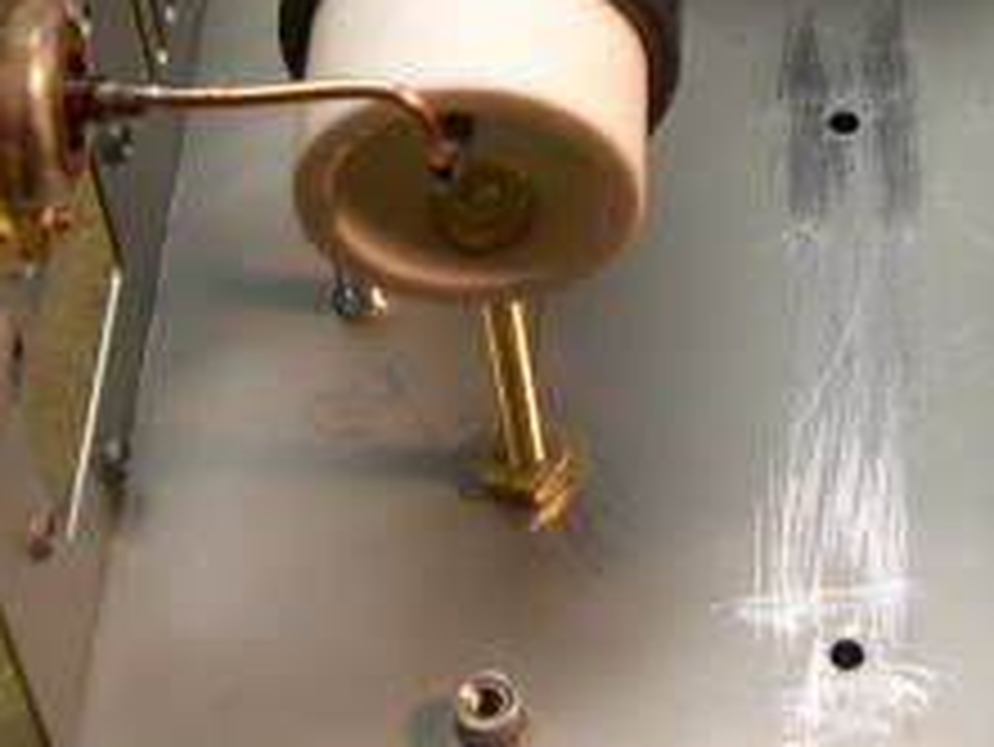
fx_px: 3160
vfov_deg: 13.1
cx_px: 819
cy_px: -189
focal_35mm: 110
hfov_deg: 17.7
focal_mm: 8
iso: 100
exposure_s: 1/39.4
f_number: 2.8
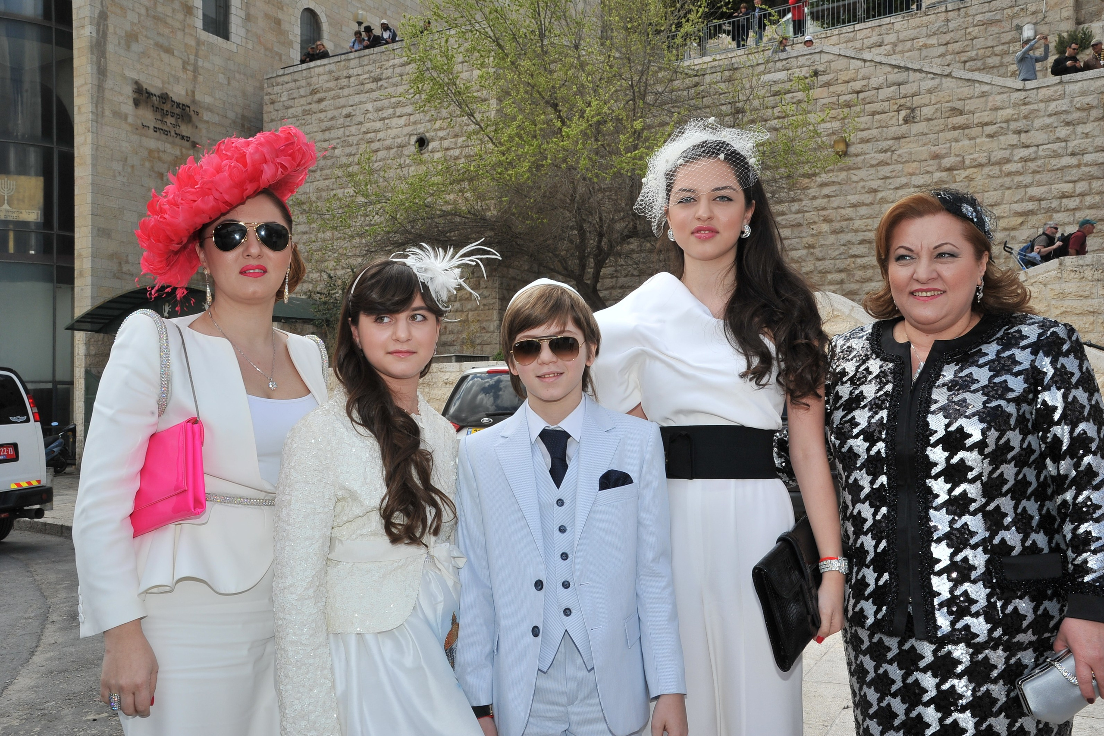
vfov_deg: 41.1
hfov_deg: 58.7
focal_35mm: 32
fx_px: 981
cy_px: 368
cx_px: 552
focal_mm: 32
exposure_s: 1/250
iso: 500
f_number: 16
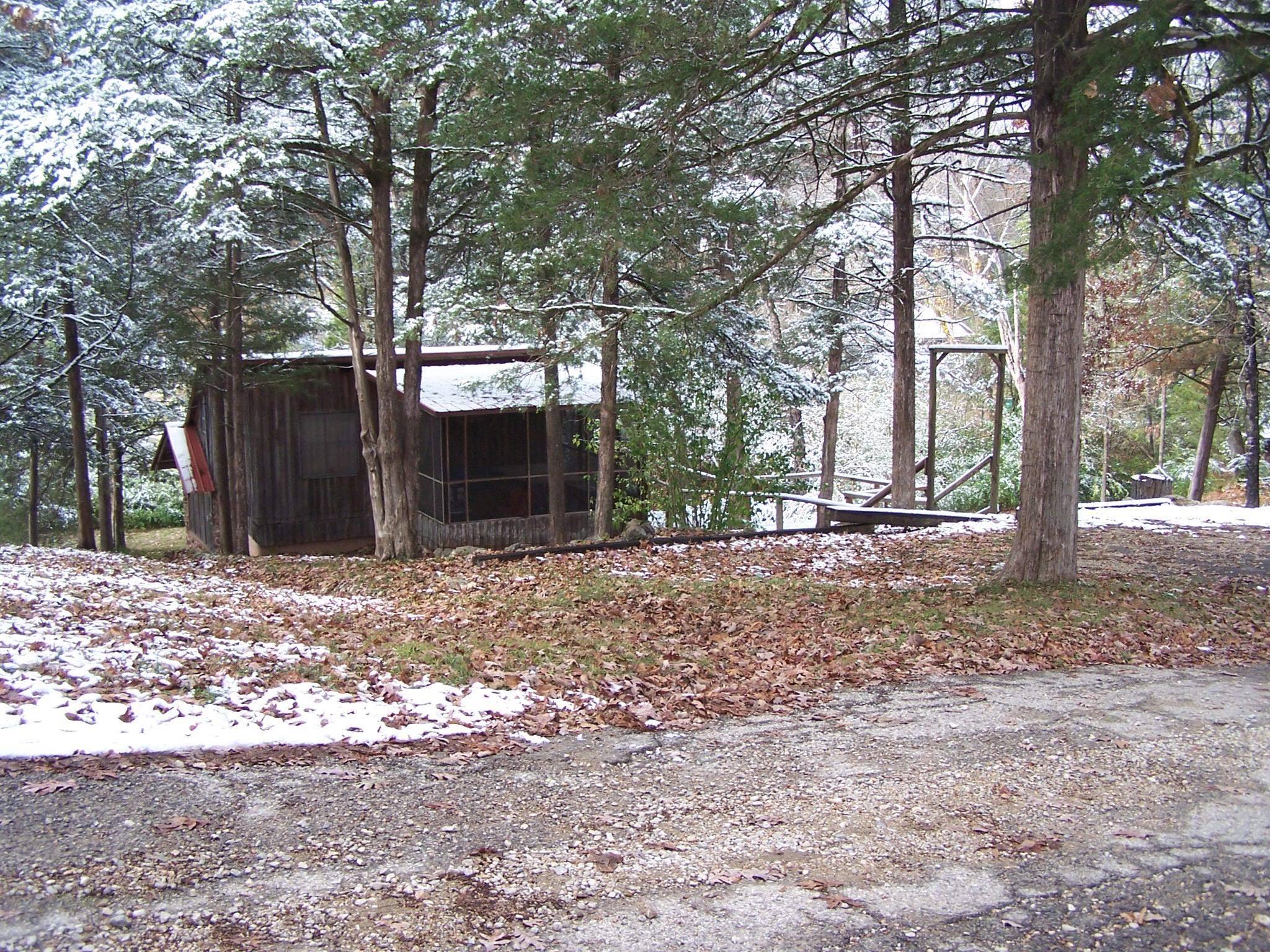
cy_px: 476
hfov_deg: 49.0
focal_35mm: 38
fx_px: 1394
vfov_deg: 37.7
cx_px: 635
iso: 80
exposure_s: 1/250
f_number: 2.8
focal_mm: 6.3
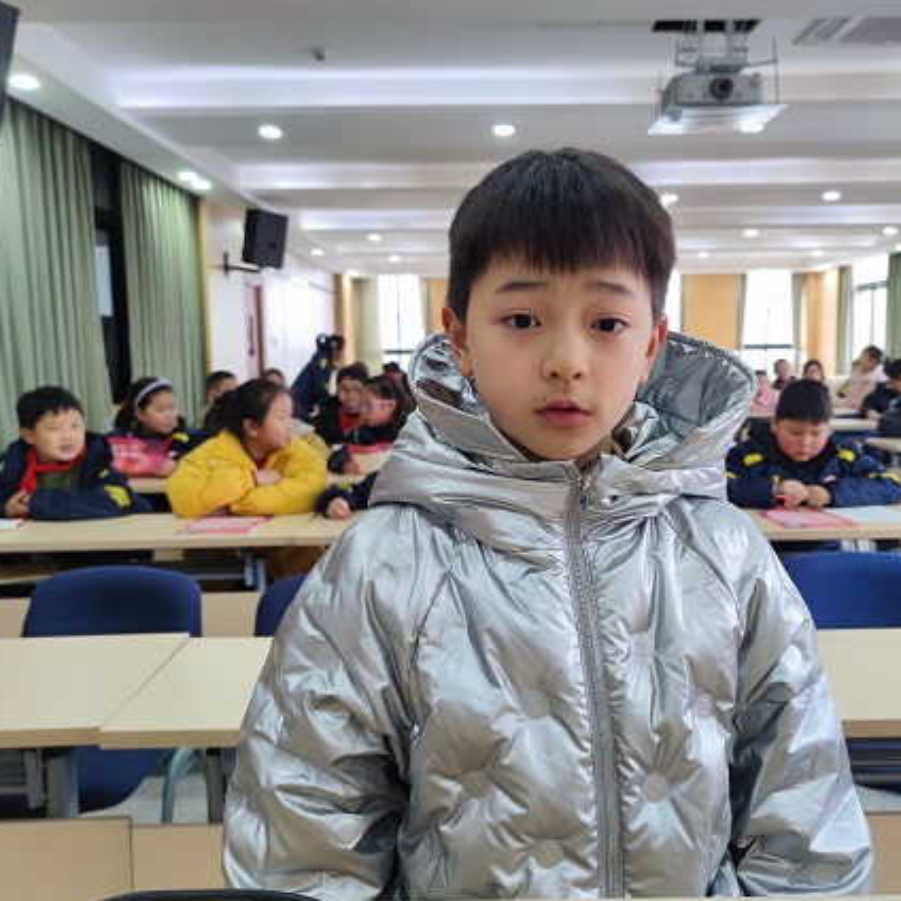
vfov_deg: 54.0
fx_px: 883
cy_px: 429
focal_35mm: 30
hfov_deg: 53.9
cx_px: 504
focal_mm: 6.72
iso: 143
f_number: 1.69
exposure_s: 1/50
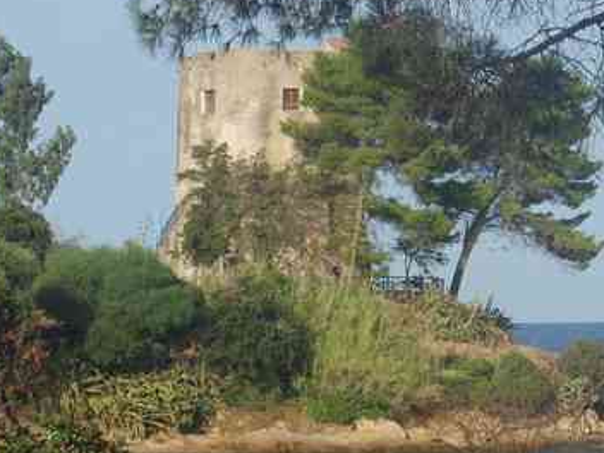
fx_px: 3932
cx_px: 533
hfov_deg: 8.8
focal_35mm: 225
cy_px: 436
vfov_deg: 6.6
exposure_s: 1/100
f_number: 10
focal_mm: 55
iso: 200
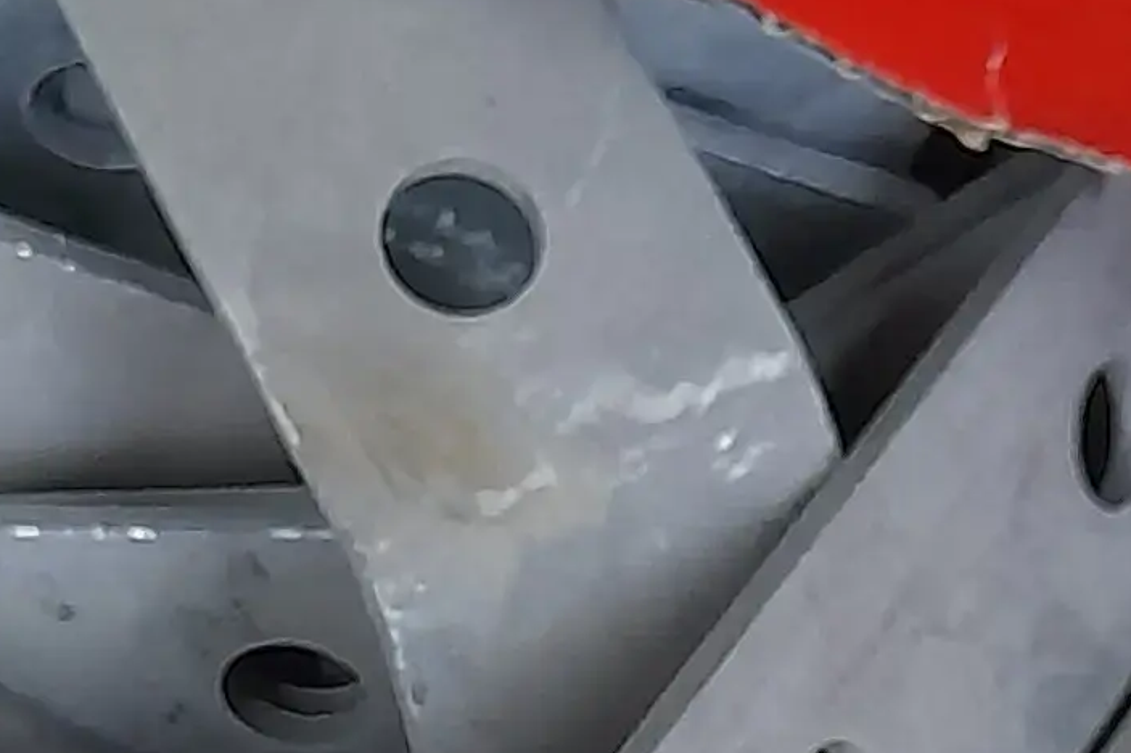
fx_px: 4647
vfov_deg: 9.2
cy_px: 864
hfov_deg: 13.7
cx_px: 95
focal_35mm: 148
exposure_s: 1/33
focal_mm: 4.6
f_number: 2
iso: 320
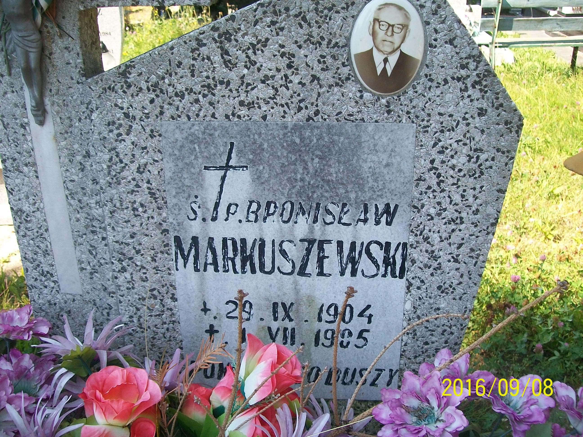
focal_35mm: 36
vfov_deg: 39.7
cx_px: 292
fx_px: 606
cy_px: 218
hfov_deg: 51.4
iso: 80
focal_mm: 6
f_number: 2.7
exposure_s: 1/250
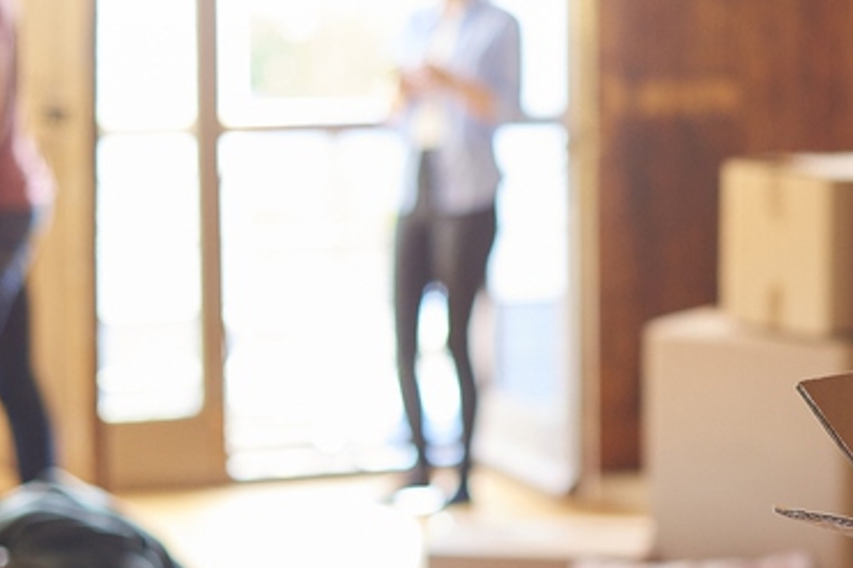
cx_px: 692
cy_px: 451
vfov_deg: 11.8
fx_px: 2747
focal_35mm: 116
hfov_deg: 17.5
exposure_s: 1/80
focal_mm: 50
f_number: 2.5
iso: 800
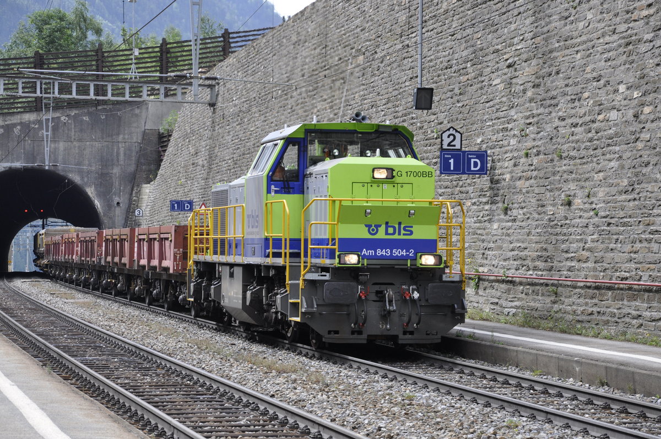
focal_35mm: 112
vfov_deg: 12.1
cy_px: 220
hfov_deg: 18.2
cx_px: 330
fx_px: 2063
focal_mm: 75
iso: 640
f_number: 9
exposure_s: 1/320
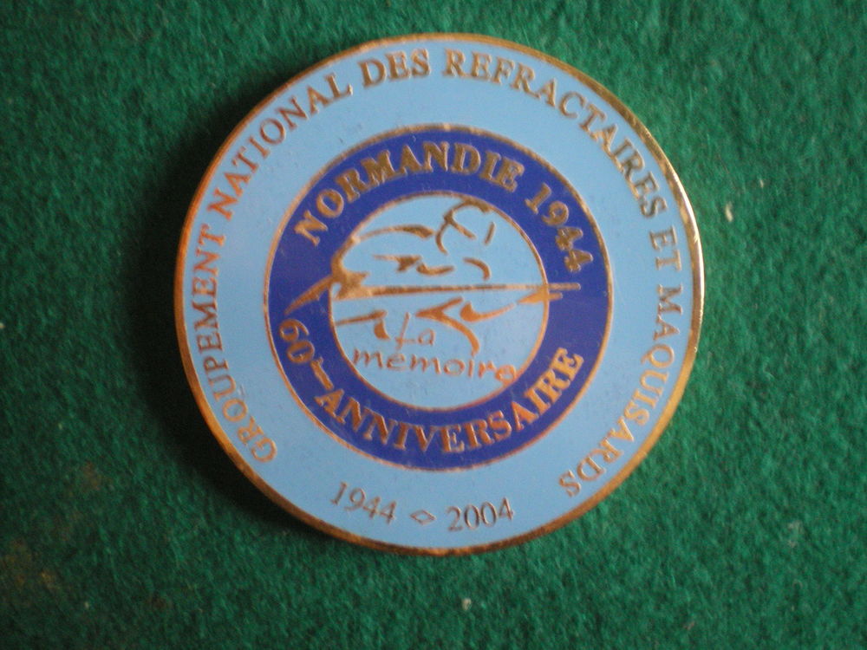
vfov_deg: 37.7
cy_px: 325
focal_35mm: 38
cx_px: 434
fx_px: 952
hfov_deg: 49.0
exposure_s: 1/4
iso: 400
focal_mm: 6.3
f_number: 3.1
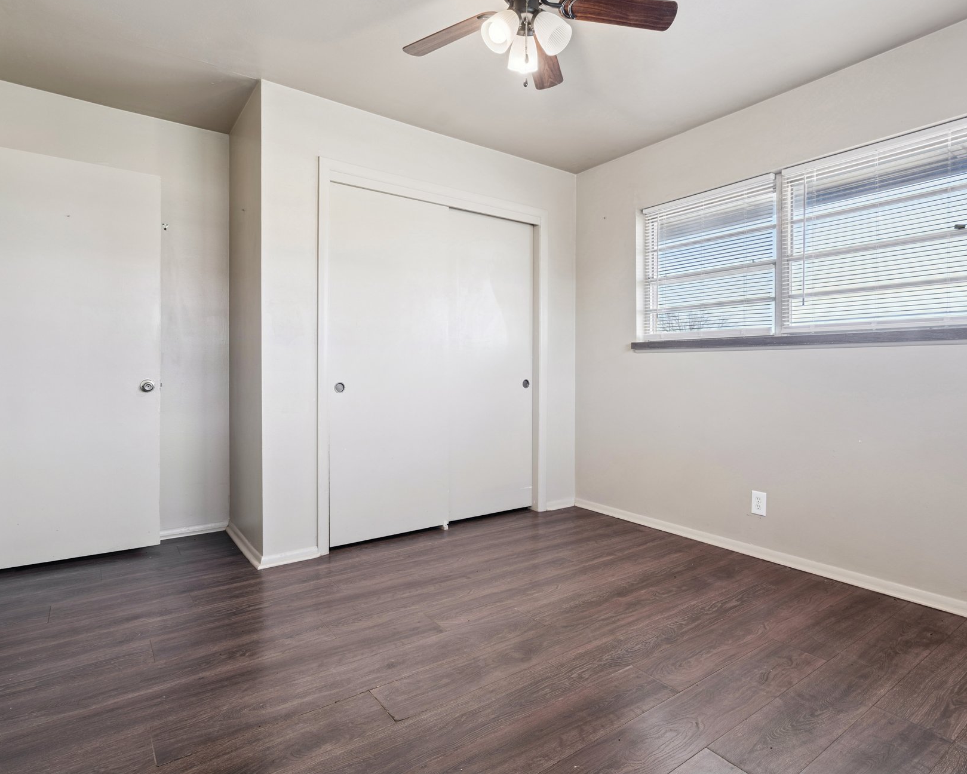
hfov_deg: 83.2
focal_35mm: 19
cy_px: 380
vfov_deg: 70.8
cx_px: 504
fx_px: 544
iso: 200
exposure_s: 1/13
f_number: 7.1
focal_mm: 16
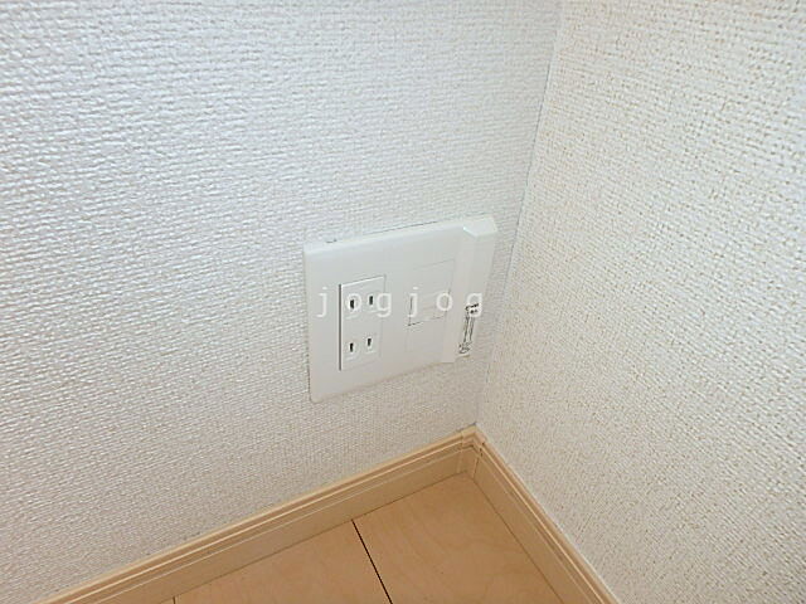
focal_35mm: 21
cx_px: 403
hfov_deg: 79.0
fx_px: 489
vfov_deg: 63.4
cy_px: 302
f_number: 3.5
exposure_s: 1/60
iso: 200
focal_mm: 3.7
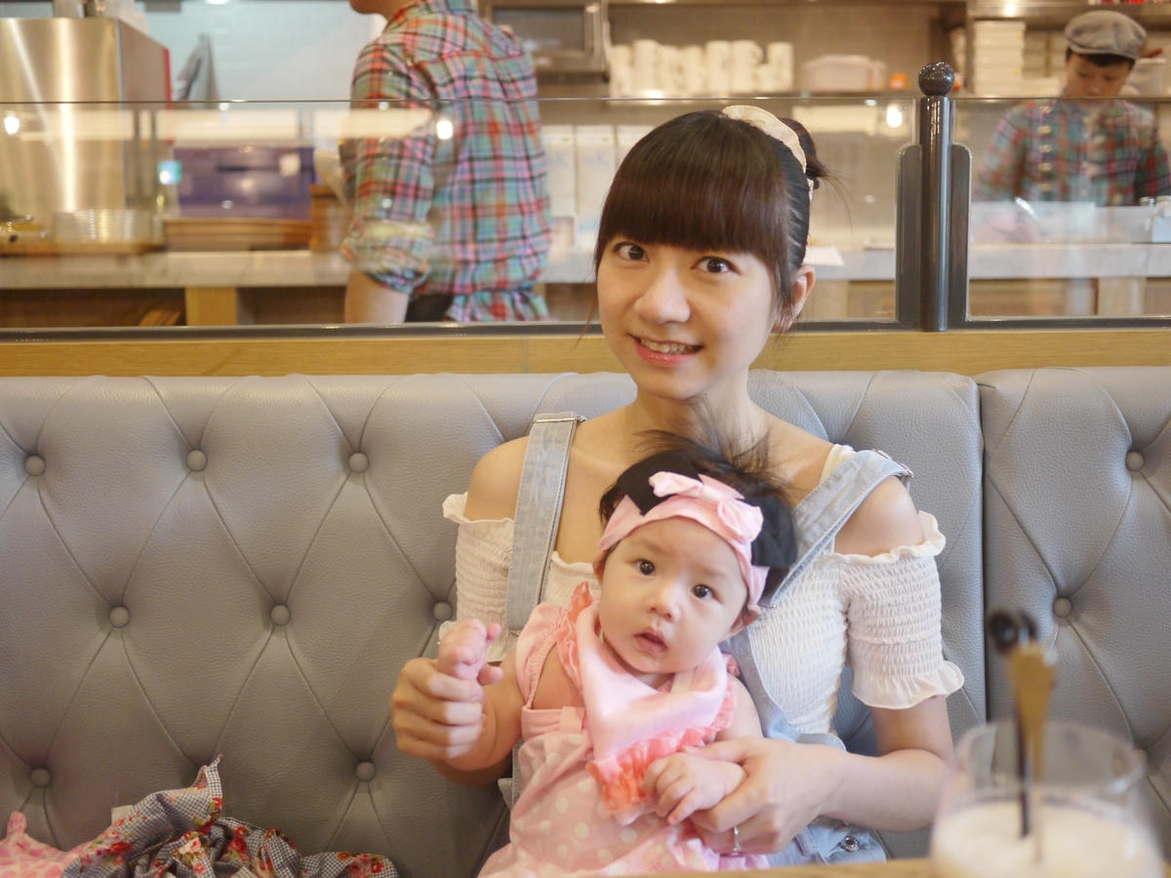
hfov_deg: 46.8
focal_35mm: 40
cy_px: 439
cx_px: 586
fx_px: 1353
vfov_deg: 36.0
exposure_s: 1/60
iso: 400
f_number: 1.7
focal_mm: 20
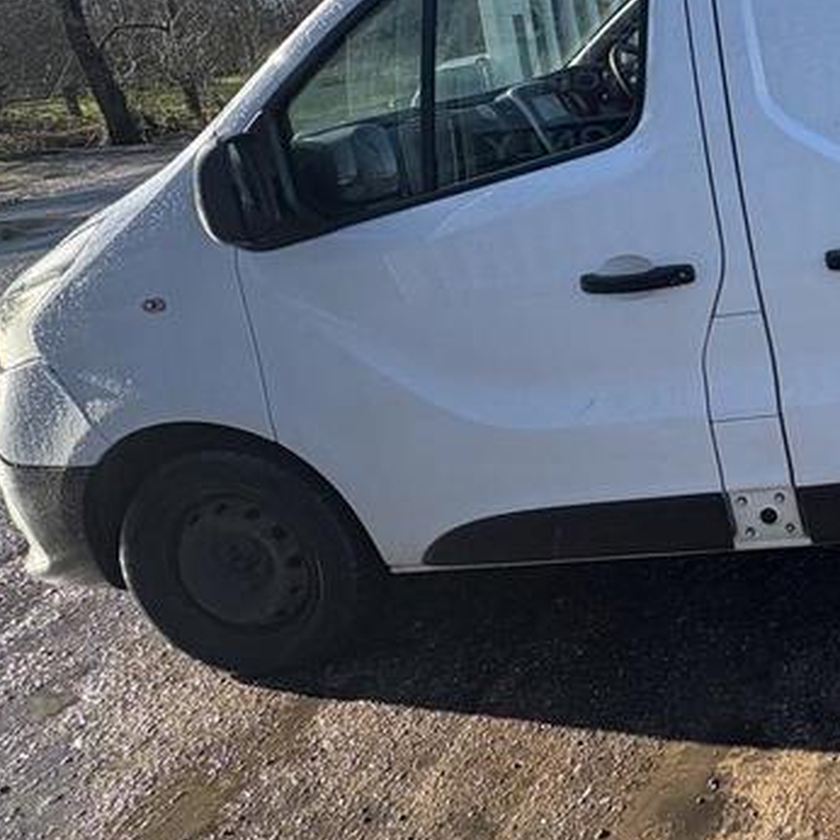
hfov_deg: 40.5
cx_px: 940
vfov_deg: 47.4
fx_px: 879
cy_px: 134
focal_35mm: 32
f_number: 2.2
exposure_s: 1/641
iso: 40
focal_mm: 2.22
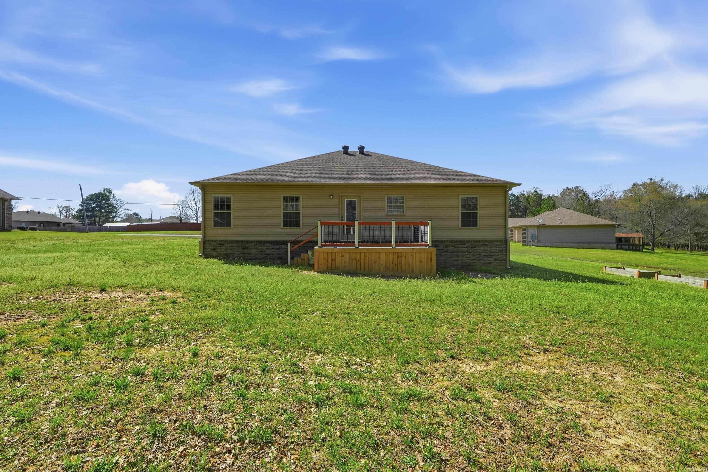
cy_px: 236
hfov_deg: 100.4
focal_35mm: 15
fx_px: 295
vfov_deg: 77.3
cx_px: 354
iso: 320
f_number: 9
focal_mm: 10
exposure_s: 1/3200
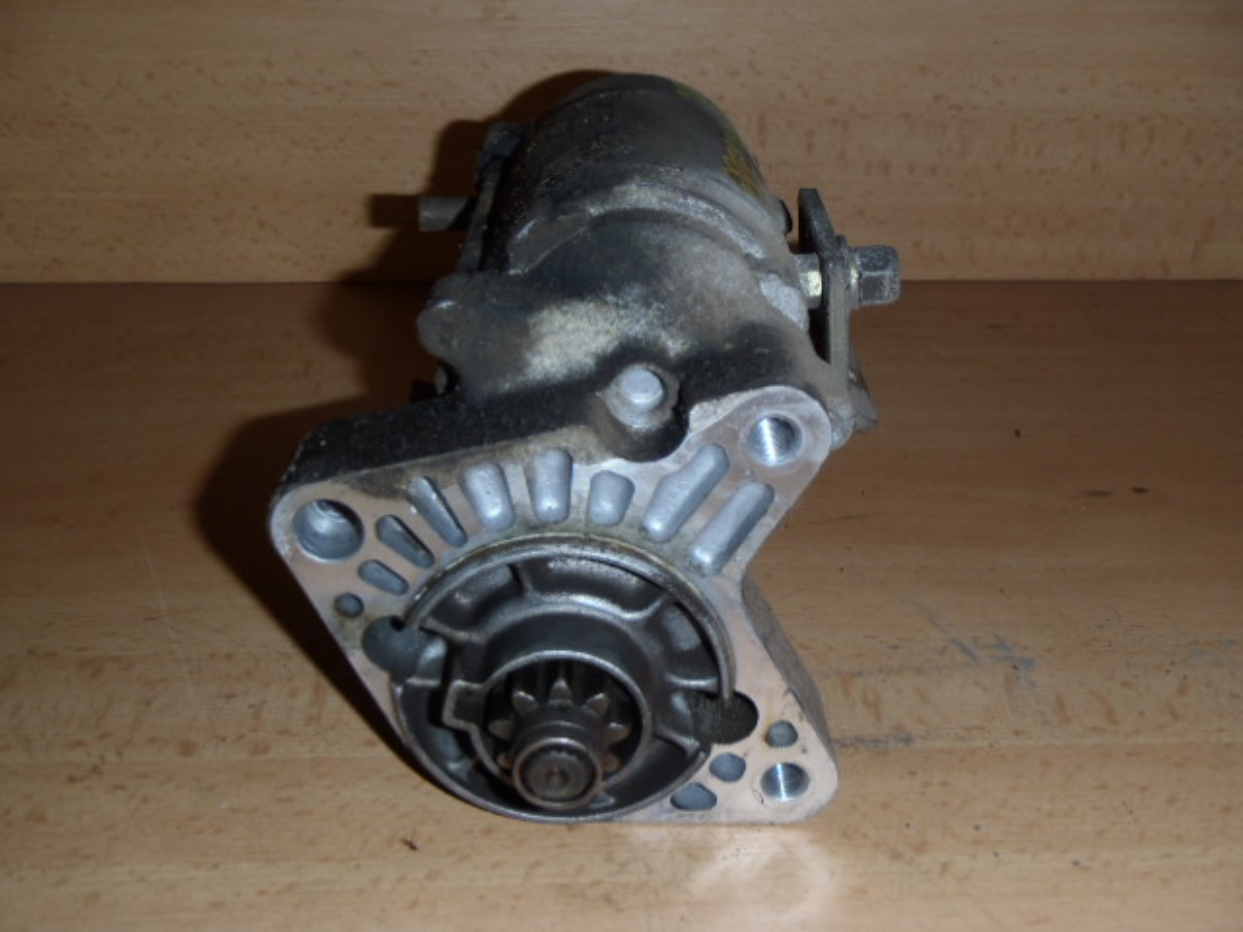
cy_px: 466
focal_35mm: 38
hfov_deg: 49.0
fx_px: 1365
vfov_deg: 37.7
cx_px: 622
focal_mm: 6.83
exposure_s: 1/40
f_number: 4.6
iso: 100
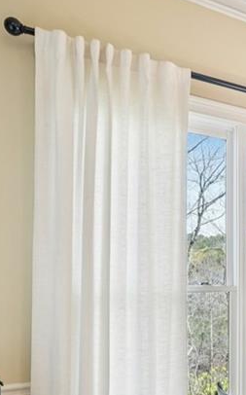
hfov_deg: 28.8
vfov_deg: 52.0
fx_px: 387
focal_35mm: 36
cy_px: 289
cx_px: 320
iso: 320
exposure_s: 1/20
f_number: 8
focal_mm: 14
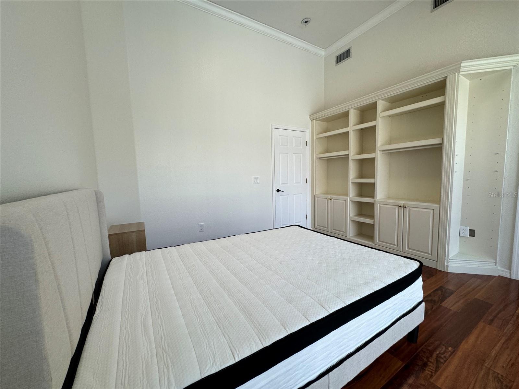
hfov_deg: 102.1
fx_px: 210
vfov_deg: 85.7
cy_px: 194
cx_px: 260
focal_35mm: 14
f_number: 2.2
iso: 160
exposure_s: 1/120
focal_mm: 2.22
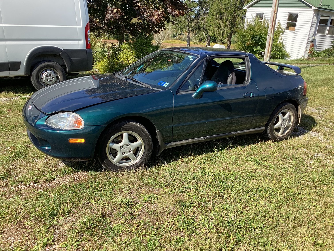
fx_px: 299
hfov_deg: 58.3
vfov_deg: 45.4
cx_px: 167
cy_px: 126
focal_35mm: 31
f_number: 2.4
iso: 25
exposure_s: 1/543
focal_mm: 3.3
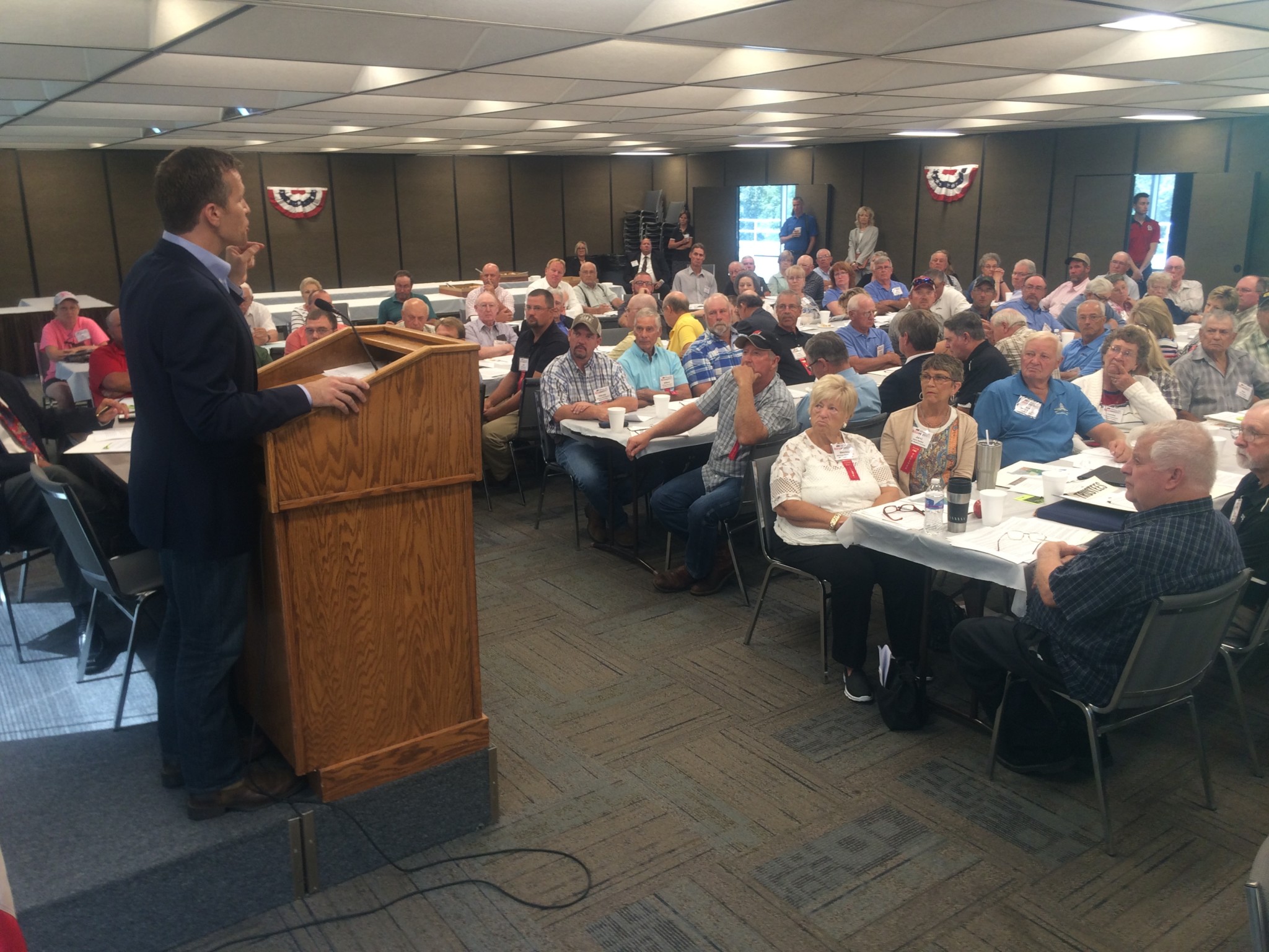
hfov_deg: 61.7
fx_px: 1063
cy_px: 476
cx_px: 634
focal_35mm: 29
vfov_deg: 48.2
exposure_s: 1/30
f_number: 2.2
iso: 40
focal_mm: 4.15
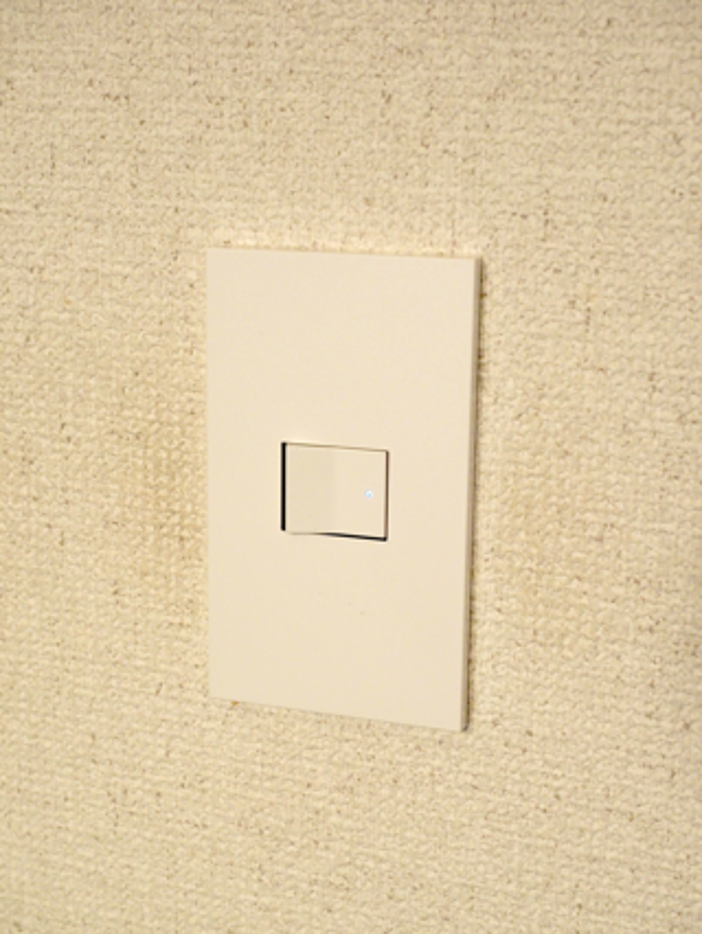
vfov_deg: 32.2
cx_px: 351
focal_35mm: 60
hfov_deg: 24.4
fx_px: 1621
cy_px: 467
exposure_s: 1/60
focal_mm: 30
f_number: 5.6
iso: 1250
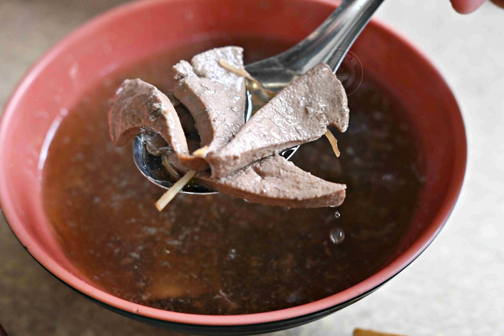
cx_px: 252
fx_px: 1050
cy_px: 168
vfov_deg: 18.2
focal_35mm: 75
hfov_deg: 27.0
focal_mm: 50
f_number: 3.2
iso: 1800
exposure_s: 1/200
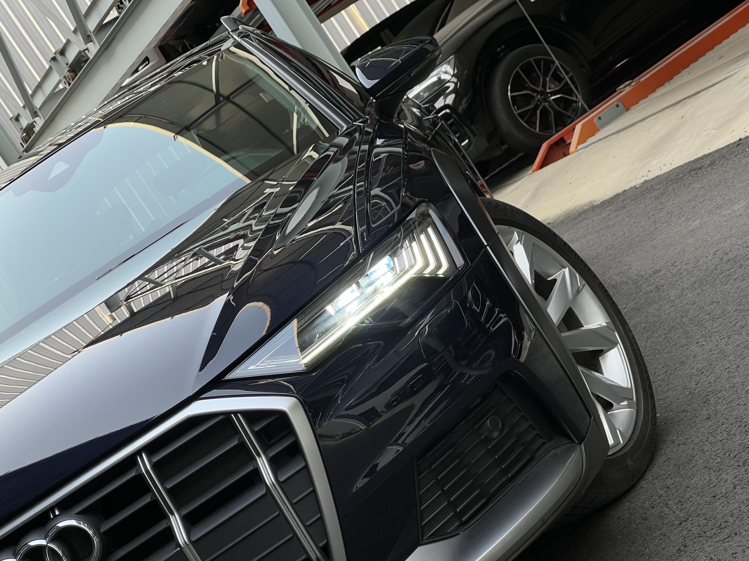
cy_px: 280
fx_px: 1666
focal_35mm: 77
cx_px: 374
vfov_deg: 19.1
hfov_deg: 25.3
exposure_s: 1/102
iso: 40
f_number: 2.8
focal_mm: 9
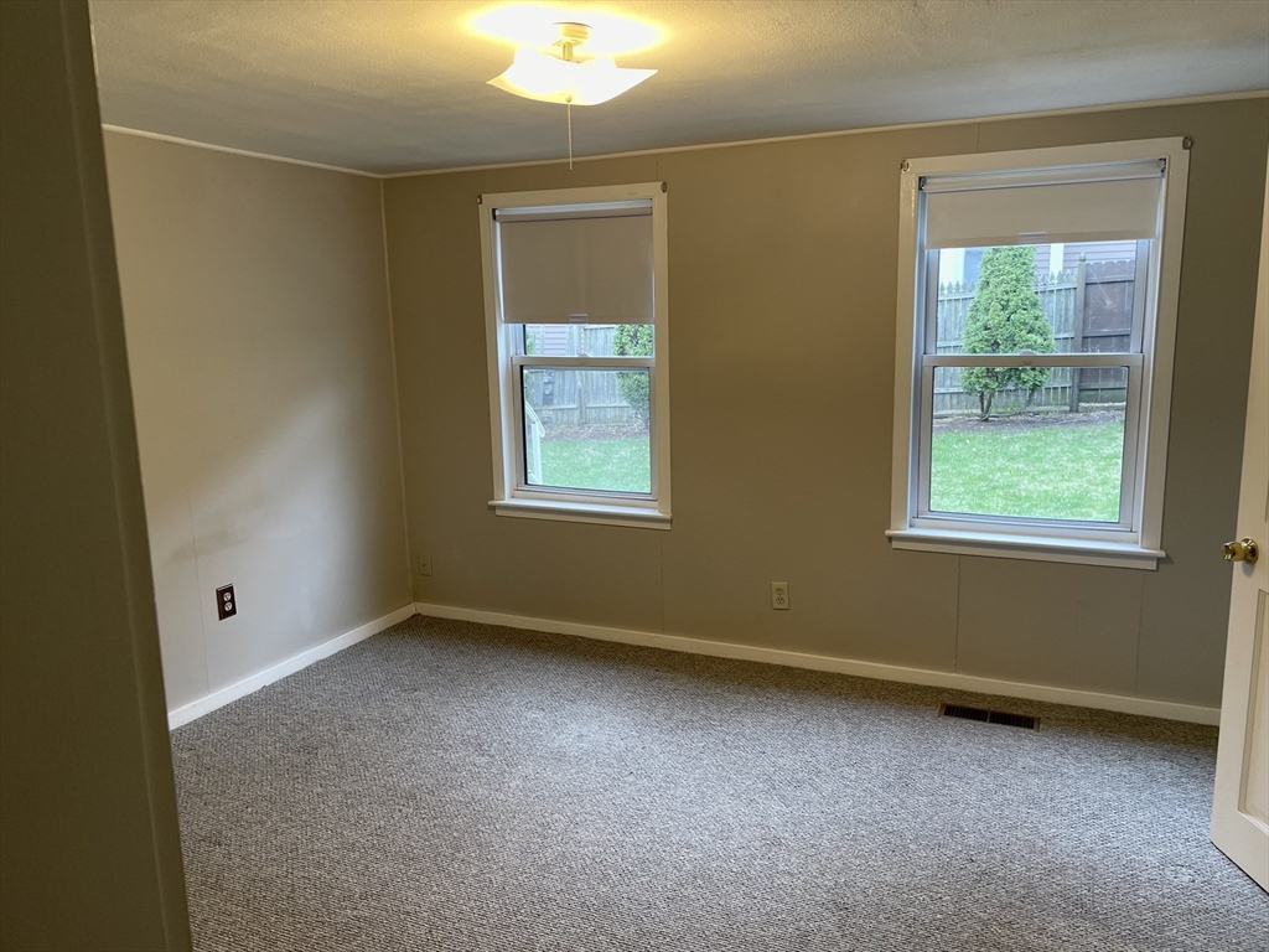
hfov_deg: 67.3
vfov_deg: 53.1
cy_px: 476
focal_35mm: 26
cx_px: 634
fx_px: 953
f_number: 1.6
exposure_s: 1/60
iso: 64
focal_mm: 4.2
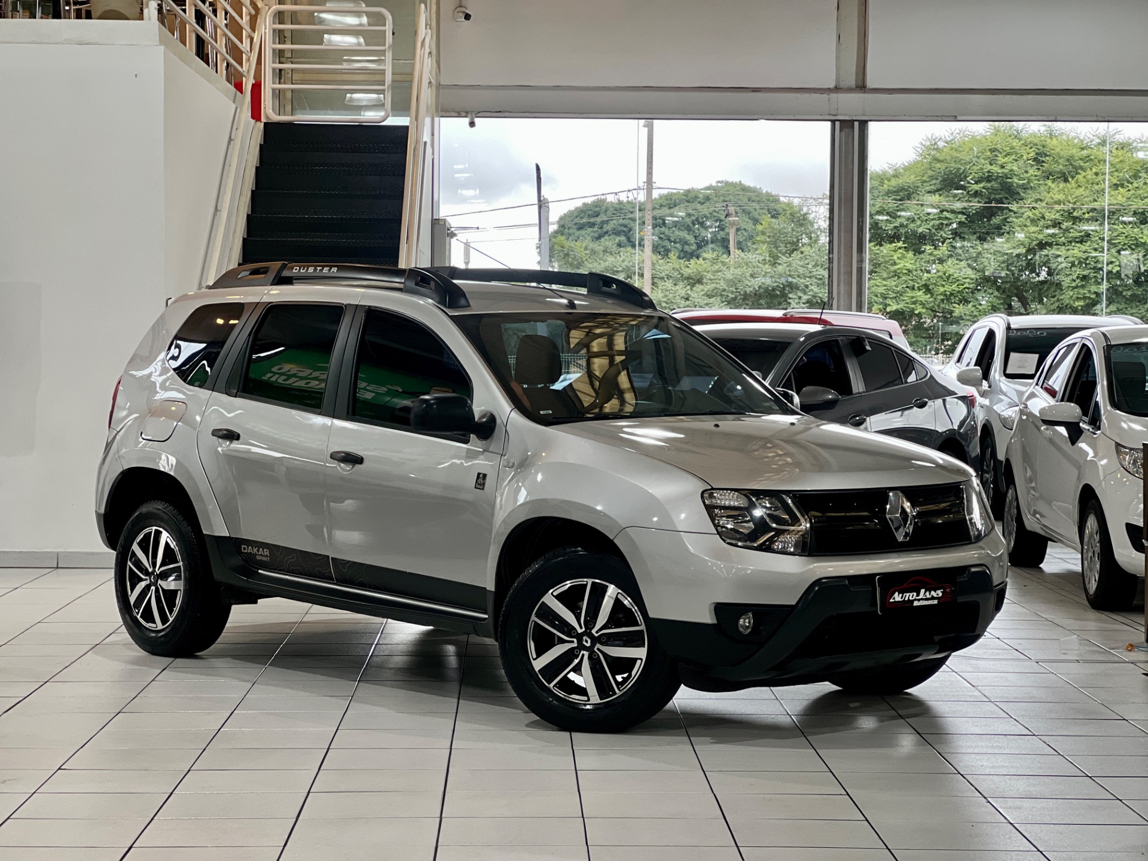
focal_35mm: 77
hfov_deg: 25.3
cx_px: 574
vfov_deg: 19.1
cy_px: 430
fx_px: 2554
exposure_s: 1/40
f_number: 2.8
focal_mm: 9
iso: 125
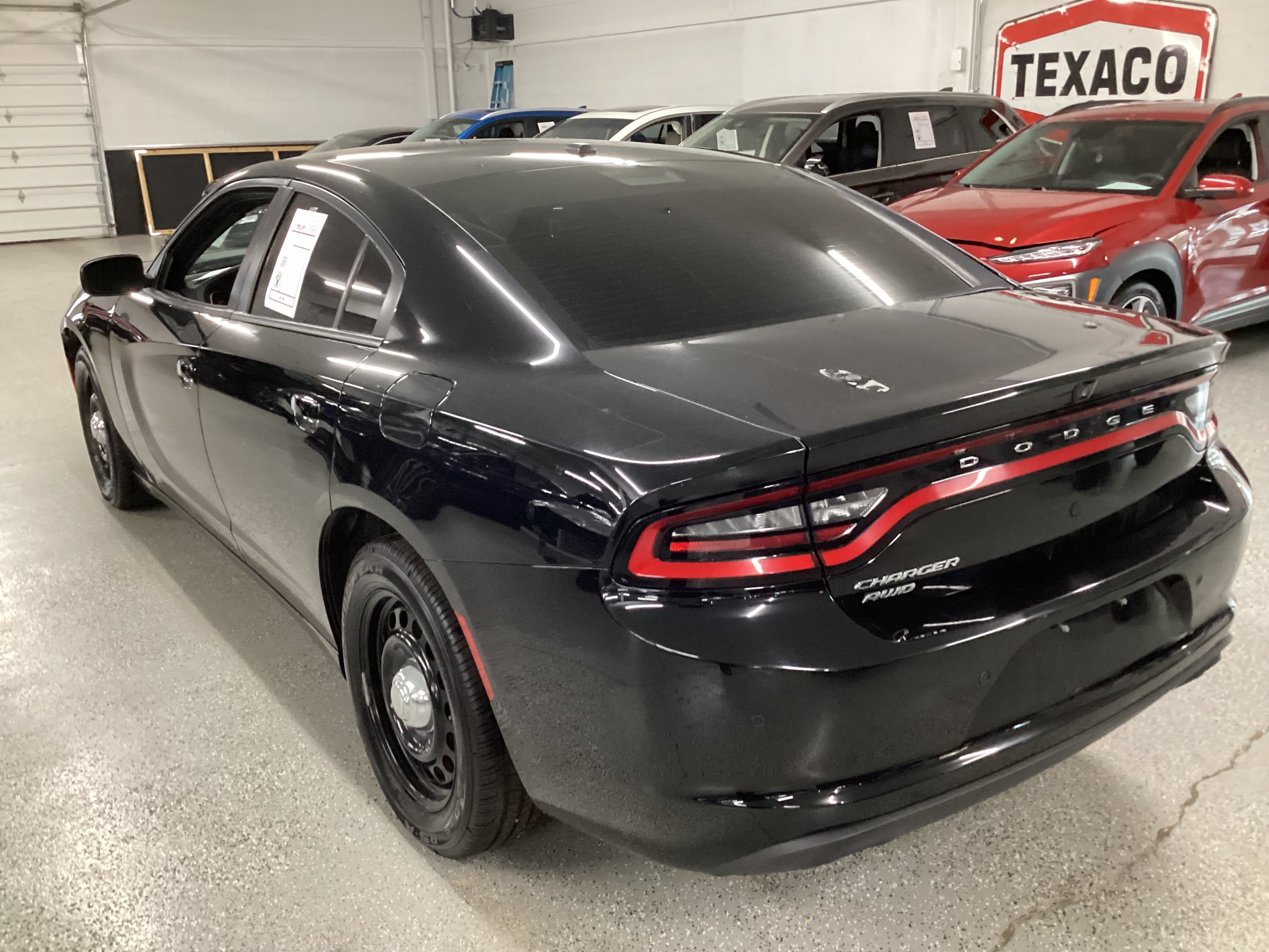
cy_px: 476
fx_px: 1136
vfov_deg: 45.4
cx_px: 634
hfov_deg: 58.4
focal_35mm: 31
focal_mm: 3.3
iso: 400
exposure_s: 1/40
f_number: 2.4
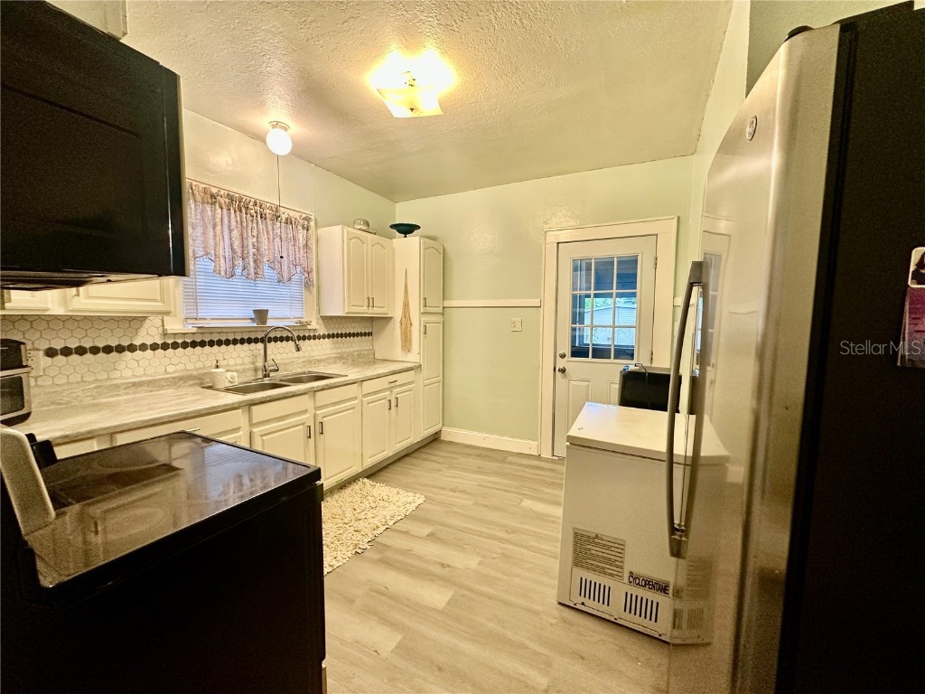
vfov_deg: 85.7
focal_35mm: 14
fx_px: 374
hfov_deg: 102.1
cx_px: 462
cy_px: 347
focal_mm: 2.22
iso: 250
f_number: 2.2
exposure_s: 1/60
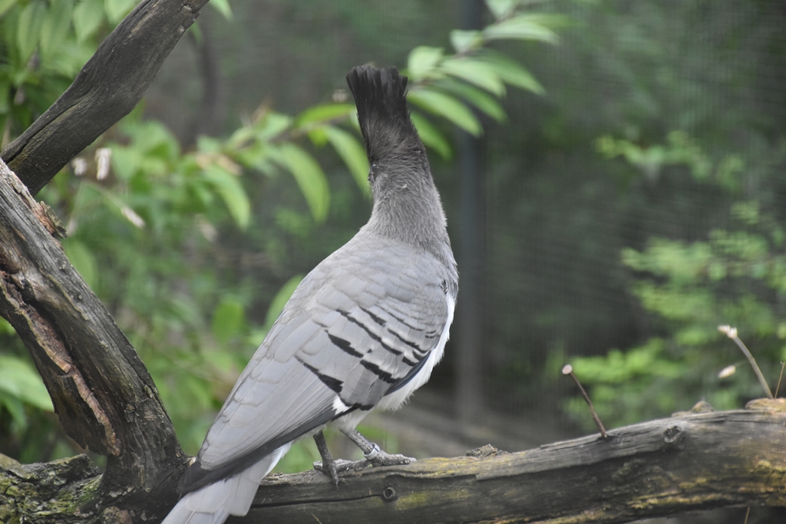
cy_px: 262
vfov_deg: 6.5
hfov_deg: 9.8
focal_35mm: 210
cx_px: 393
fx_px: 4585
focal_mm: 140
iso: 2200
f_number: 5.6
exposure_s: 1/500
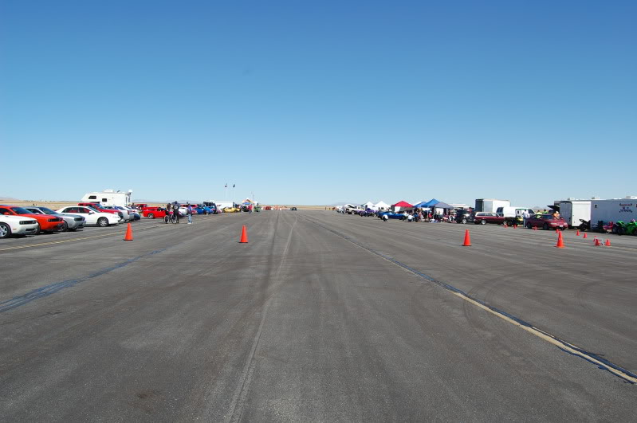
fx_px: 477
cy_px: 212
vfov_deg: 47.8
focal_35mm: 27
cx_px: 318
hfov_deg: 67.4
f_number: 10
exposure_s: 1/400
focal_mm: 18
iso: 200
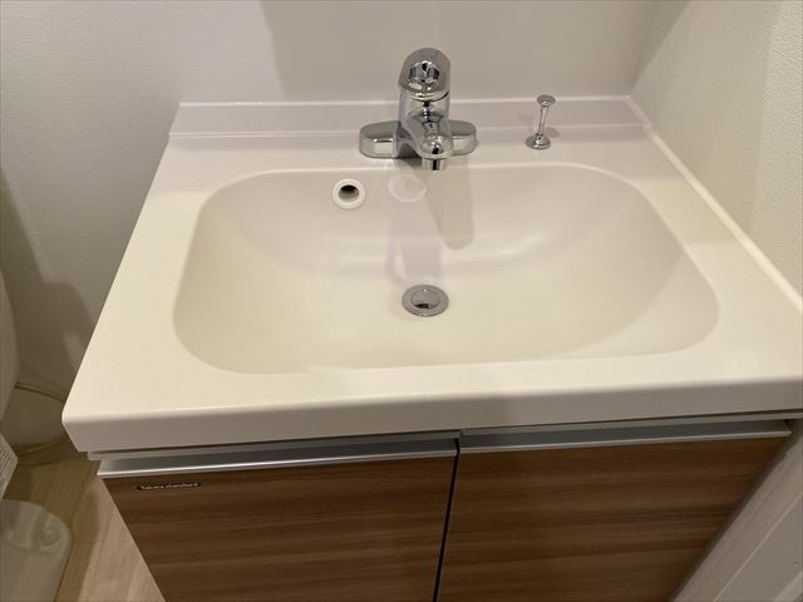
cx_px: 402
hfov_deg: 67.3
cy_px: 301
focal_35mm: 26
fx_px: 603
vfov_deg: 53.1
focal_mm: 4.25
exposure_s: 1/100
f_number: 1.8
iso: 125
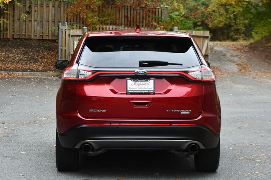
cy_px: 90
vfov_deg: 11.7
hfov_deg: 17.5
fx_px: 880
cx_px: 136
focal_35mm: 117
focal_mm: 78
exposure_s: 1/250
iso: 360
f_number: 5.6
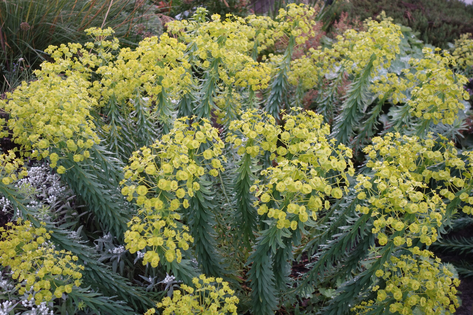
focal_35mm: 50
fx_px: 657
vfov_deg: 27.0
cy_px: 158
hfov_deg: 39.6
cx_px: 236
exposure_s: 1/160
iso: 400
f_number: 3.2
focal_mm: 18.66
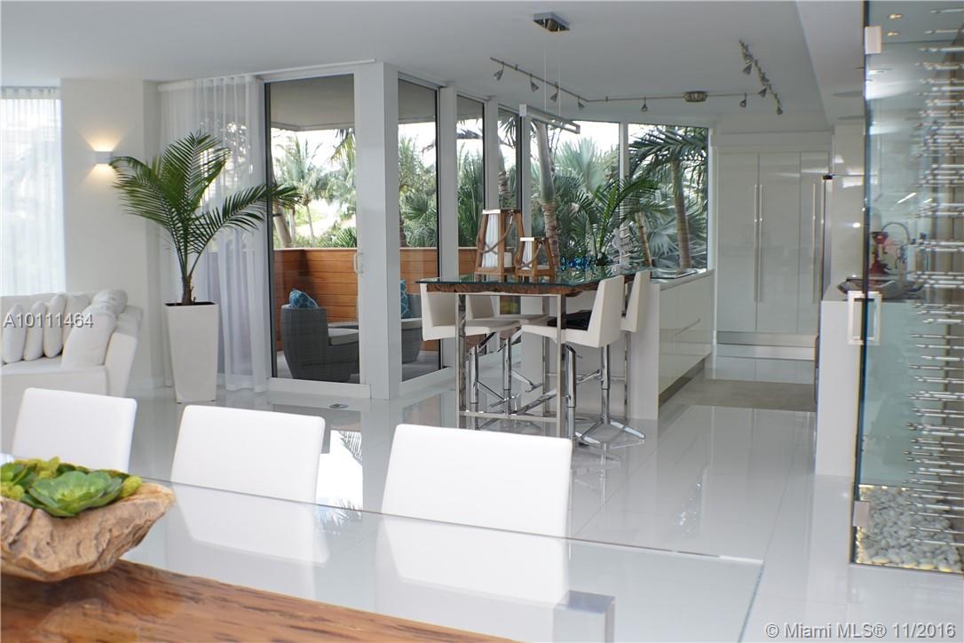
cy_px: 322
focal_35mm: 42
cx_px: 482
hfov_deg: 46.4
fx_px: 1125
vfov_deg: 31.9
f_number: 4
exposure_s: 1/160
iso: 320
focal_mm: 28
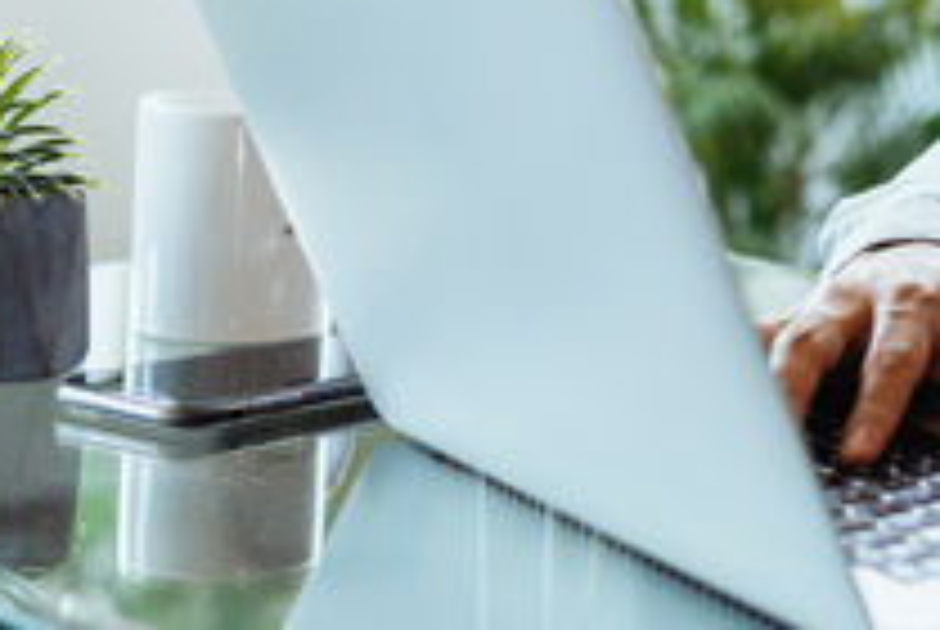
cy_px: -119
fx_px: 3164
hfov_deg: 16.2
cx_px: 1138
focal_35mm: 121
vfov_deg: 11.2
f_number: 2.2
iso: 400
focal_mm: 35
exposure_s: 1/400
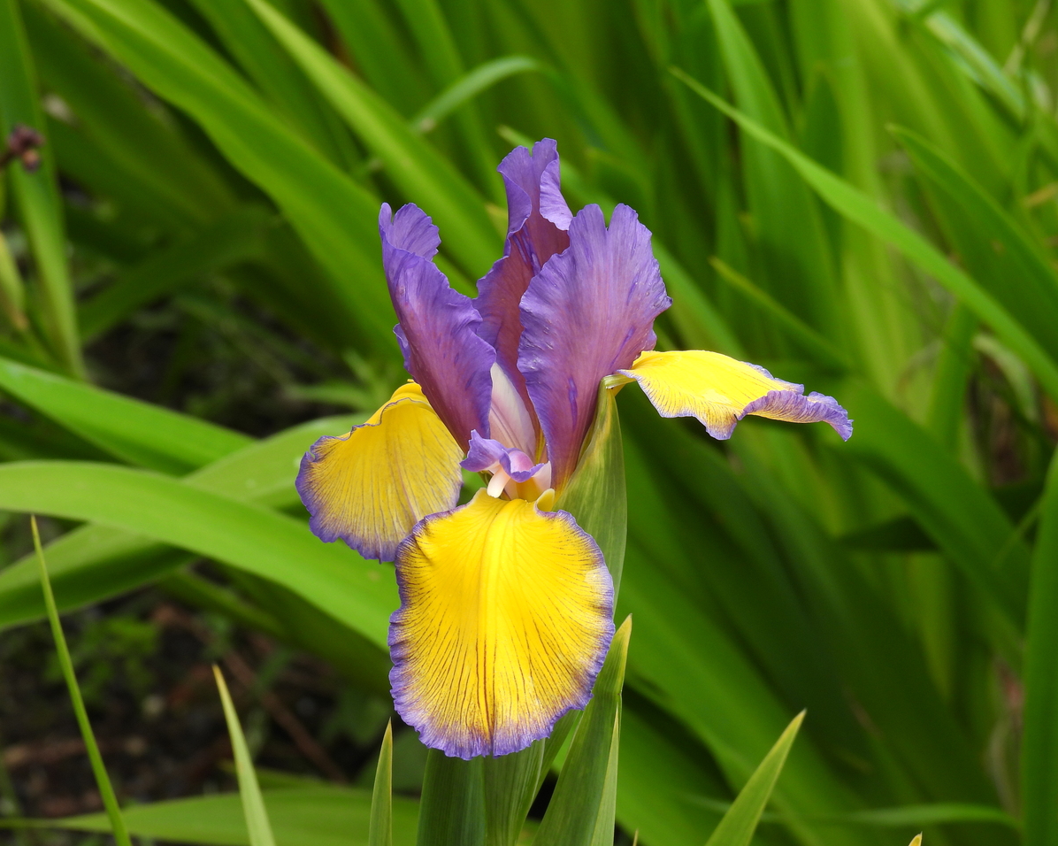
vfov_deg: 7.4
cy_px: 423
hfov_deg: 9.2
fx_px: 6542
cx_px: 494
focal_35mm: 209
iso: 100
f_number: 4.5
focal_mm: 35.7
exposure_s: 1/320
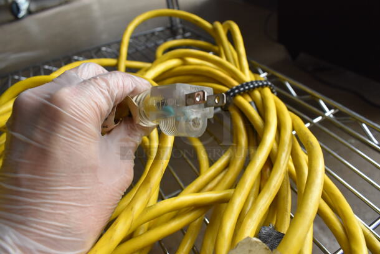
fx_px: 285
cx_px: 190
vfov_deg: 48.0
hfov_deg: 67.3
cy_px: 127
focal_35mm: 27
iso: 400
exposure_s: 1/60
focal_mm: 18
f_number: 7.1
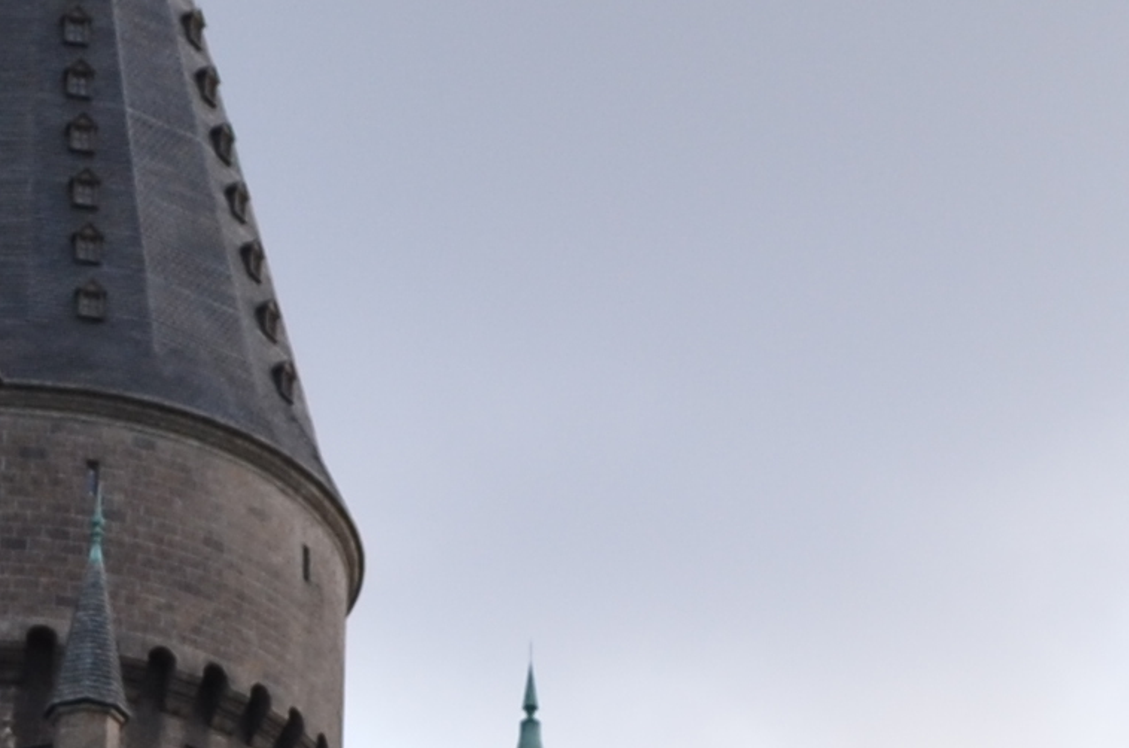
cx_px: 46
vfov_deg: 6.9
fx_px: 6103
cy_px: 1073
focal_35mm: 195
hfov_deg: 10.5
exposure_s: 1/125
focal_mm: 20
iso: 220
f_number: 3.8
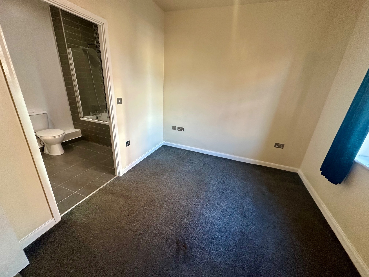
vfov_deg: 85.7
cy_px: 138
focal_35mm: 14
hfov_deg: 102.1
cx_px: 184
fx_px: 149
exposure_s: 1/100
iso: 250
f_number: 2.2
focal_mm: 2.22
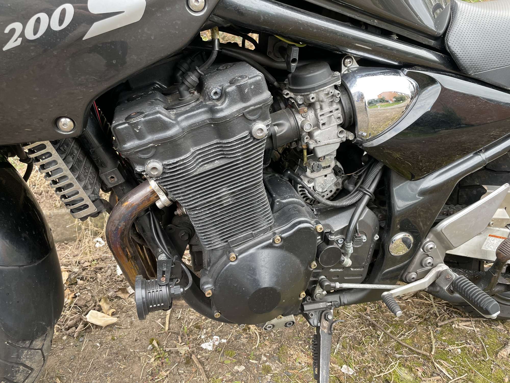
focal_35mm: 26
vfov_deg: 53.1
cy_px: 192
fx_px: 383
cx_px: 255
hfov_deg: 67.3
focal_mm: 4.2
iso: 100
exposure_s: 1/121
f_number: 1.6
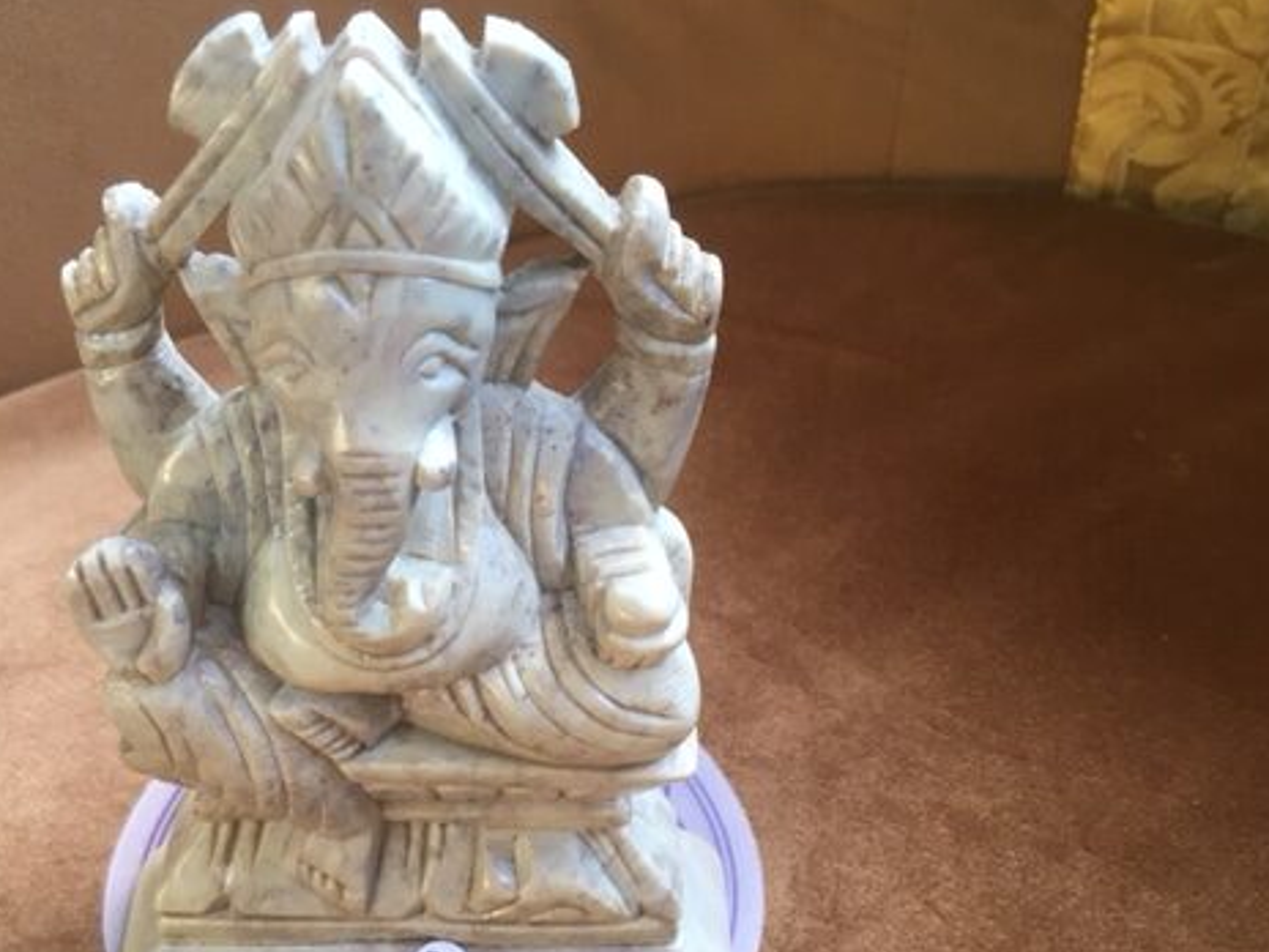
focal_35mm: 40
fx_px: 1466
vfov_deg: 35.8
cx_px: 468
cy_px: 583
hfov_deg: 46.3
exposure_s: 1/33
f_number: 2.2
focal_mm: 4.15
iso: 80
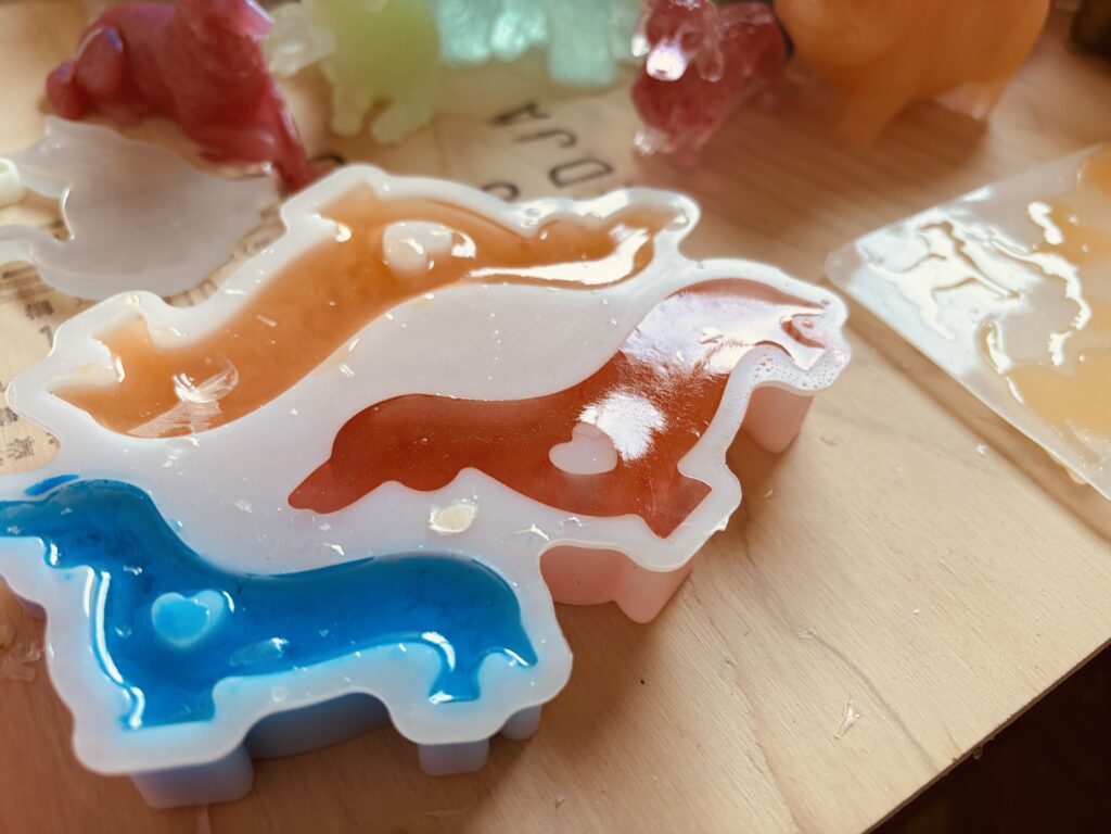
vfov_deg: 53.1
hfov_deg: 67.3
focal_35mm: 26
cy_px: 417
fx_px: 834
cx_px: 556
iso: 125
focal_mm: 5.96
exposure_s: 1/99
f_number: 1.6
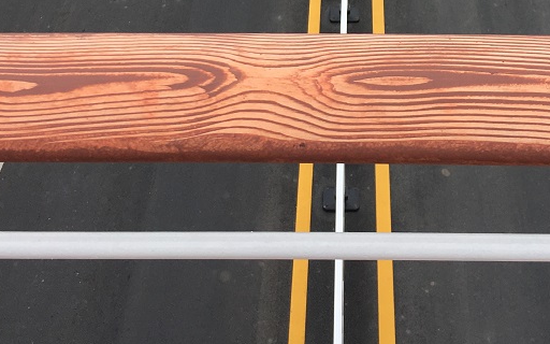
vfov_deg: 18.5
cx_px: 337
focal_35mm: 64
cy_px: -139
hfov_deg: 31.9
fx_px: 959
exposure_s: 1/777
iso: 25
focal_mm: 4.15
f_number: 2.2
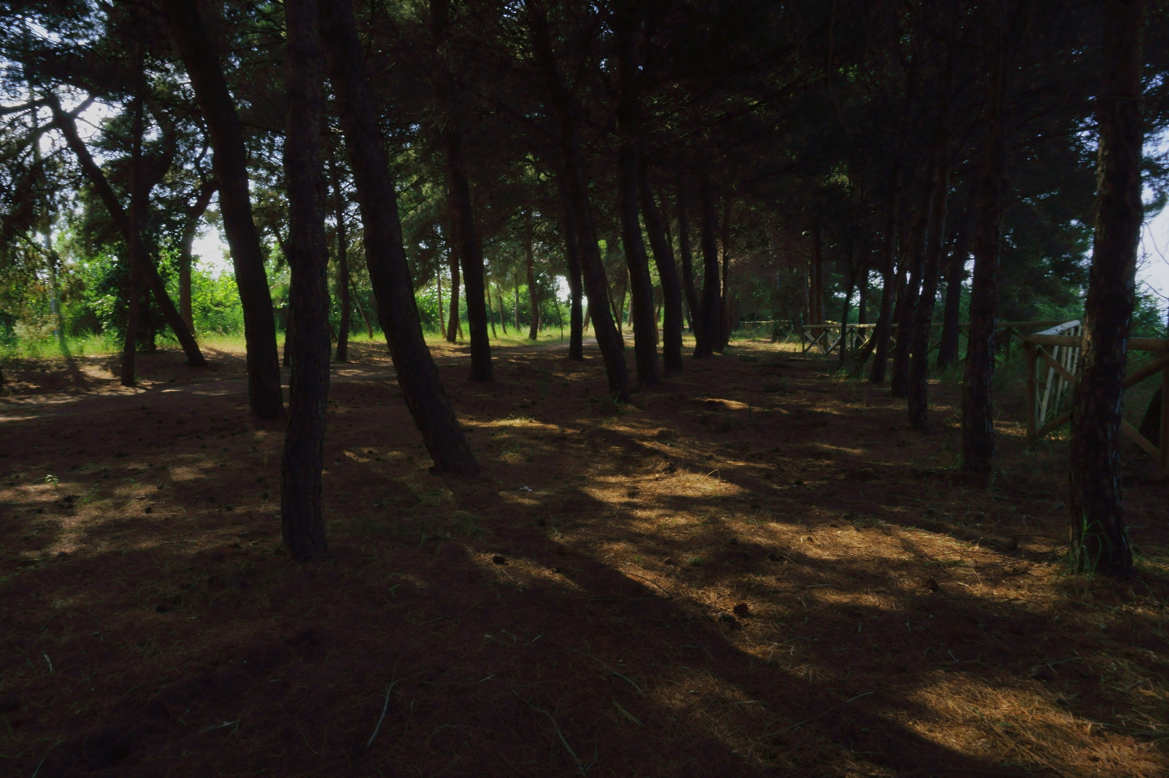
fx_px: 779
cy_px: 389
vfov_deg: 53.1
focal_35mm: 24
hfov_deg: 73.8
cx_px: 584
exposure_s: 1/30
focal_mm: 16
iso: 100
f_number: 22
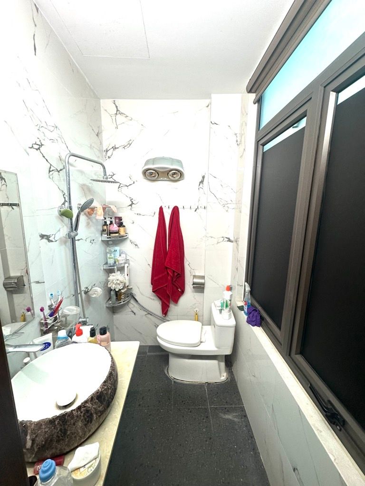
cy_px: 243
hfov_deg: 85.7
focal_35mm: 14
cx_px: 182
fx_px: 197
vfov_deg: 102.1
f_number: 2.2
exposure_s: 1/100
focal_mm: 2.22
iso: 100
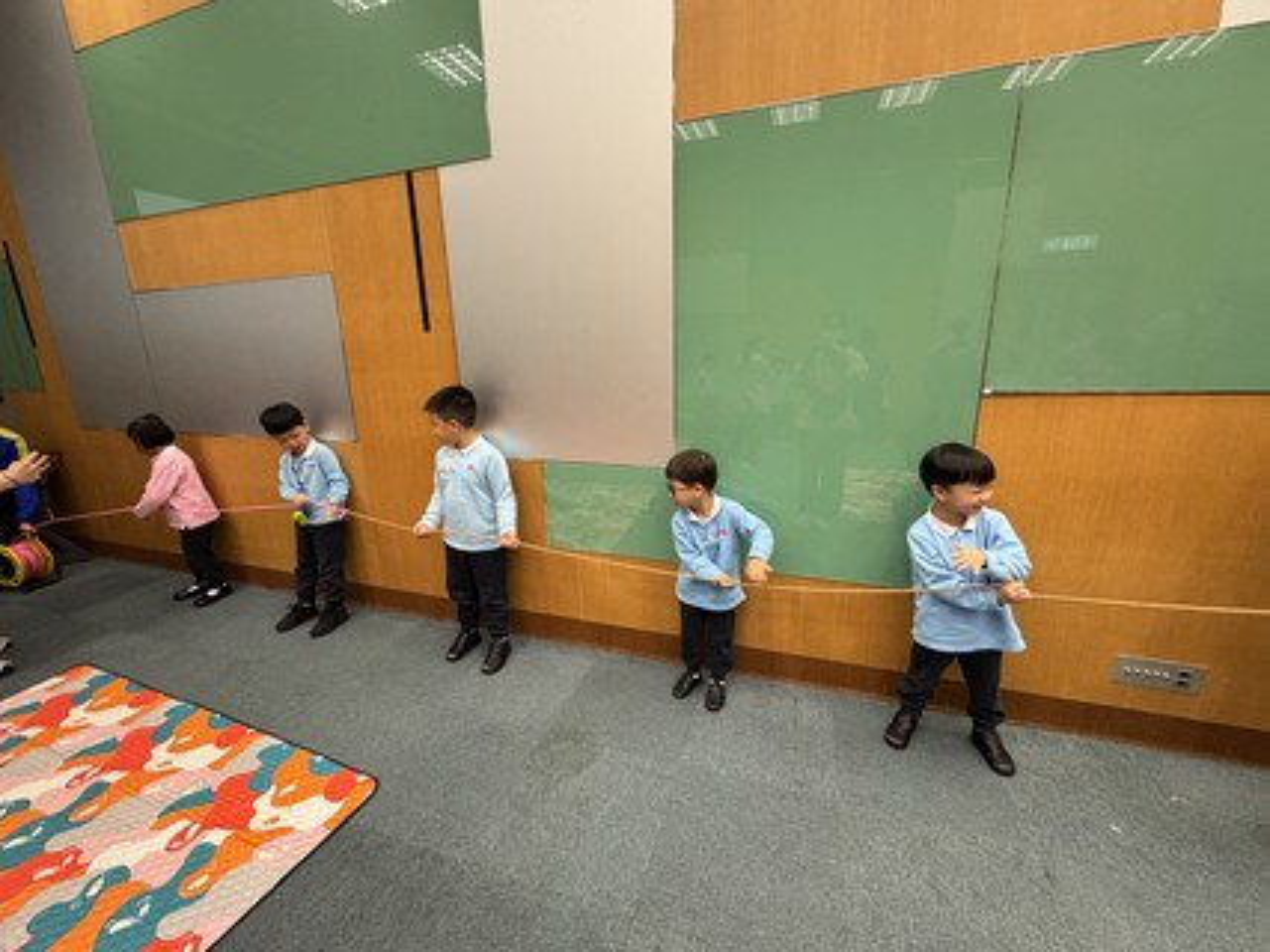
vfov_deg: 85.6
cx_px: 635
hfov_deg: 102.1
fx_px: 513
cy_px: 476
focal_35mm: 14
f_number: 2.2
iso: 200
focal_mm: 2.22
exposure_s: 1/50
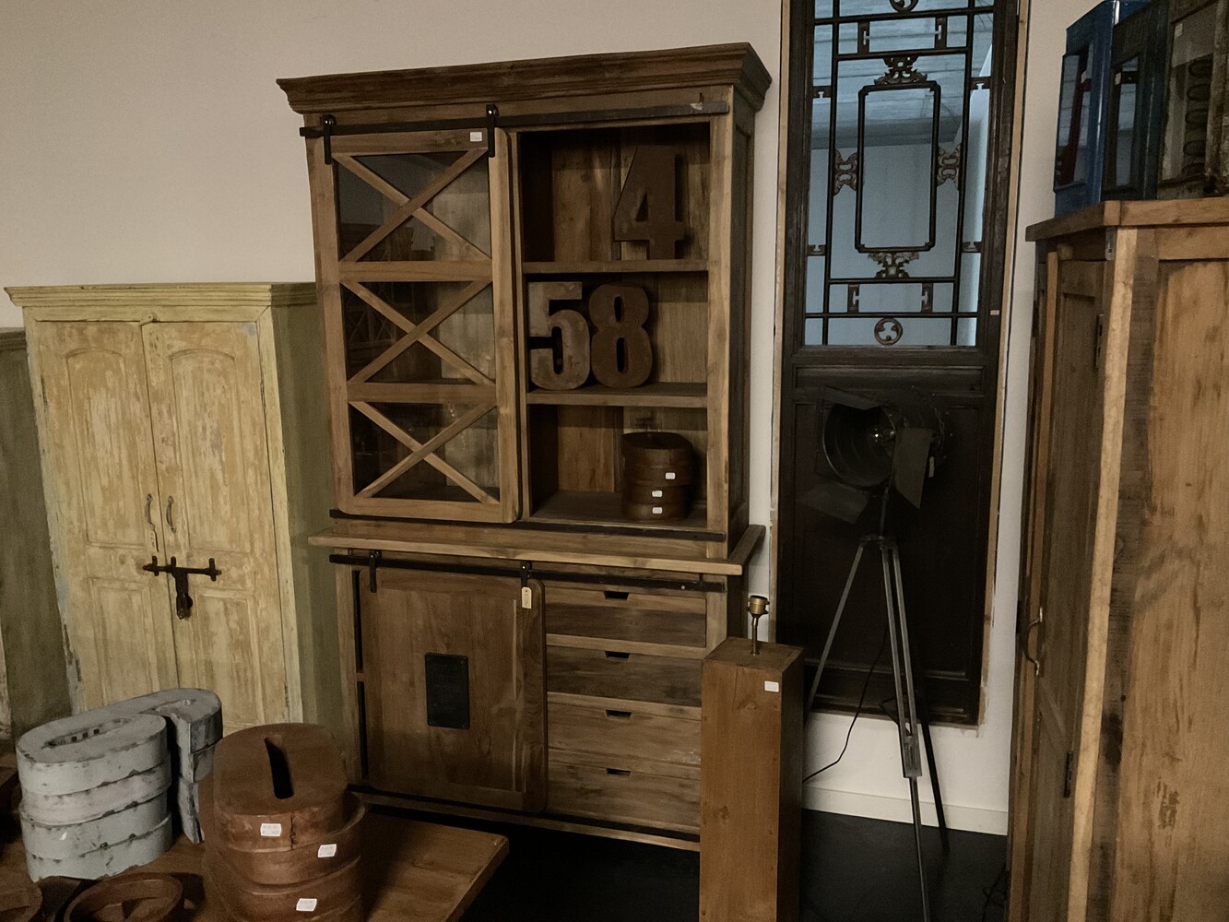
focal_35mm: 29
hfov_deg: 61.7
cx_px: 614
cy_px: 461
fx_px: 1030
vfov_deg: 48.2
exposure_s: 1/17
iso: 500
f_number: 1.8
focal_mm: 3
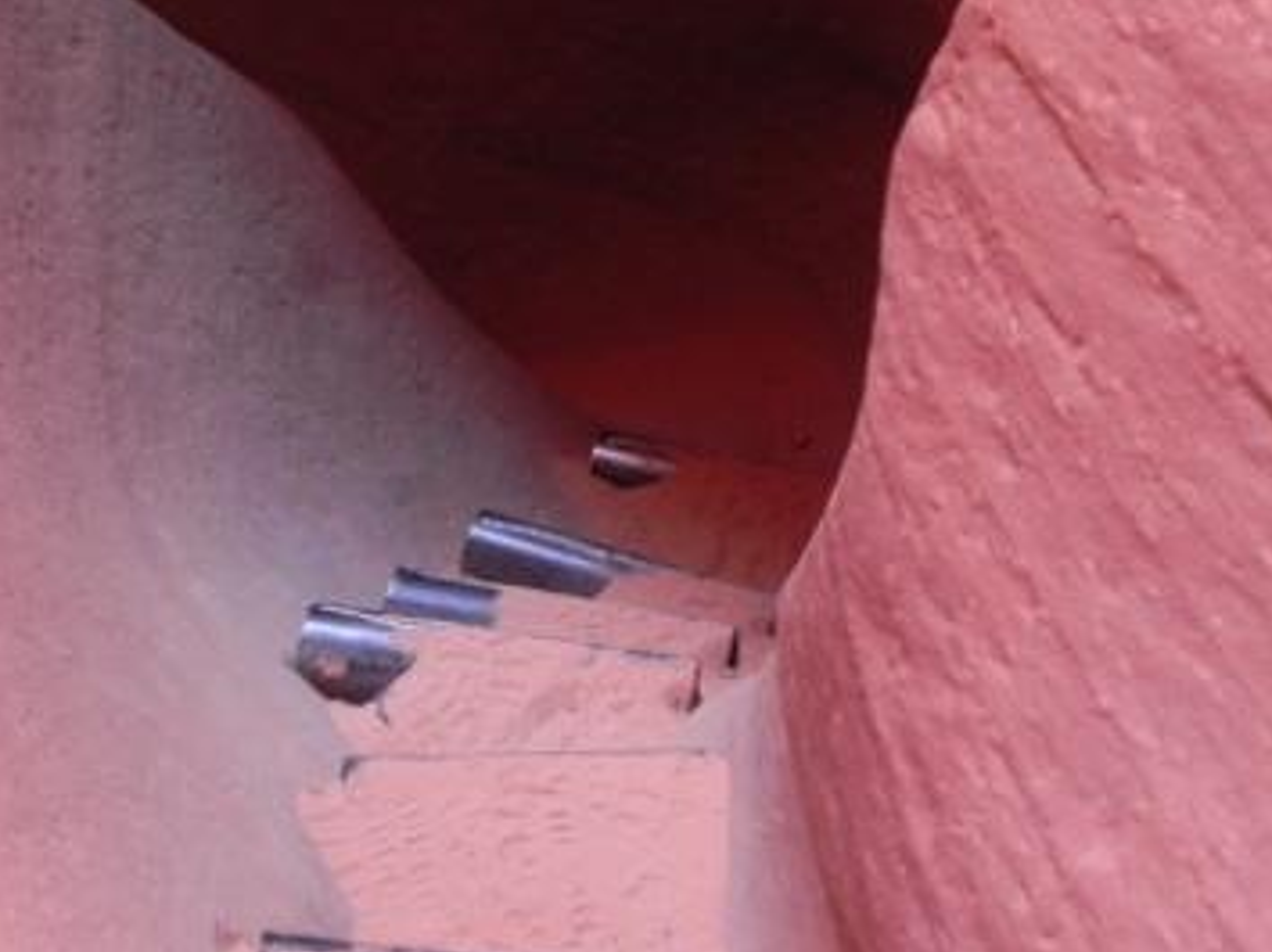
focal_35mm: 95
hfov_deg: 20.7
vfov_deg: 15.5
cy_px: 420
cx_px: 618
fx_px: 3489
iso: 290
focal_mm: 13.4
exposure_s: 1/30
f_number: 4
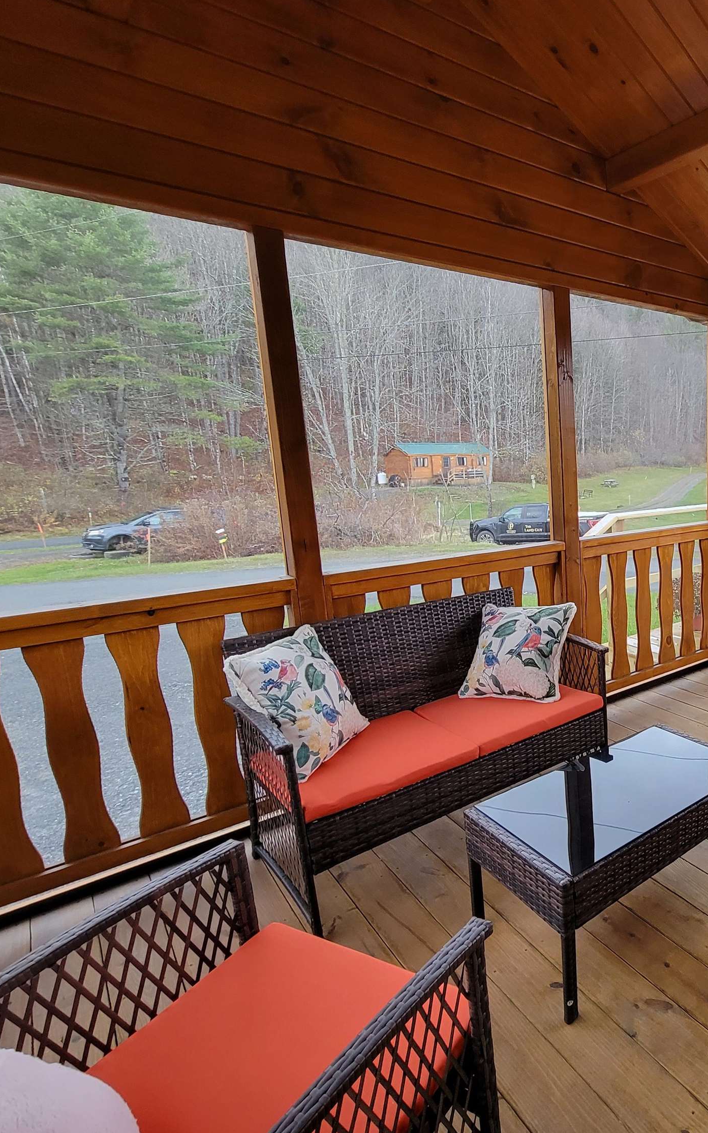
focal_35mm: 19
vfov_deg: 88.0
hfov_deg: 53.7
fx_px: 586
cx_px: 648
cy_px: 566
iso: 160
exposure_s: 1/60
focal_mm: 2.2
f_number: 2.2
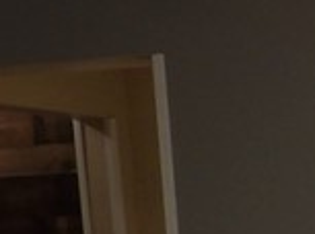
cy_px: 509
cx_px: 675
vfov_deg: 8.6
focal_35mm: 161
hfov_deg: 11.0
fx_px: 1462
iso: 142
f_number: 3.2
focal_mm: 4.3
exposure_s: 1/33
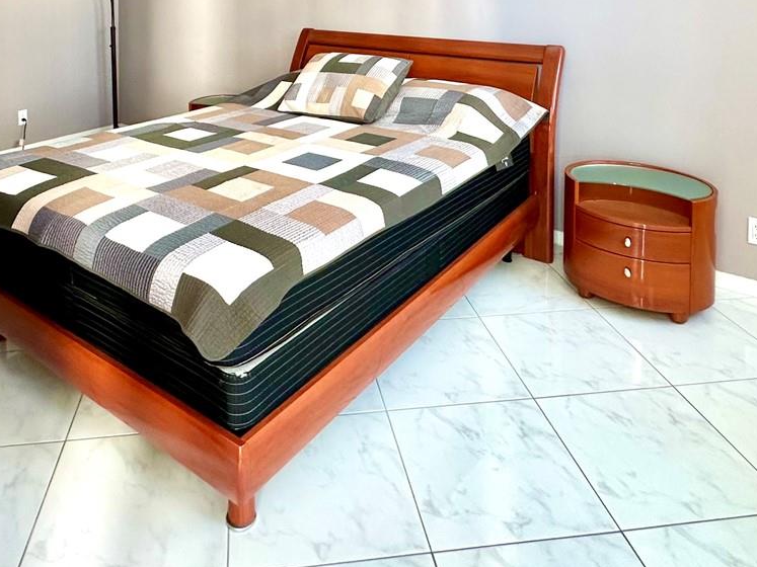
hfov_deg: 59.6
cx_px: 316
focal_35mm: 30
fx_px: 656
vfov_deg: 40.4
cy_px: -12
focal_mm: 2.22
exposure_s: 1/99
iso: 125
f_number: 2.2
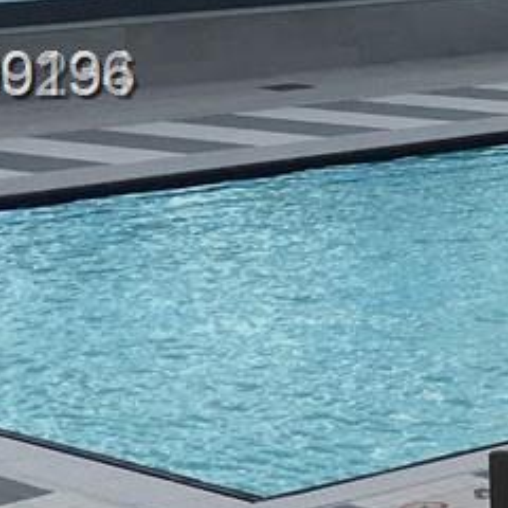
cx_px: 1507
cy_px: 78
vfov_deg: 10.2
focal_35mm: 171
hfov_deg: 8.6
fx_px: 2839
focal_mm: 4.15
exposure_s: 1/2849
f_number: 2.2
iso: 25
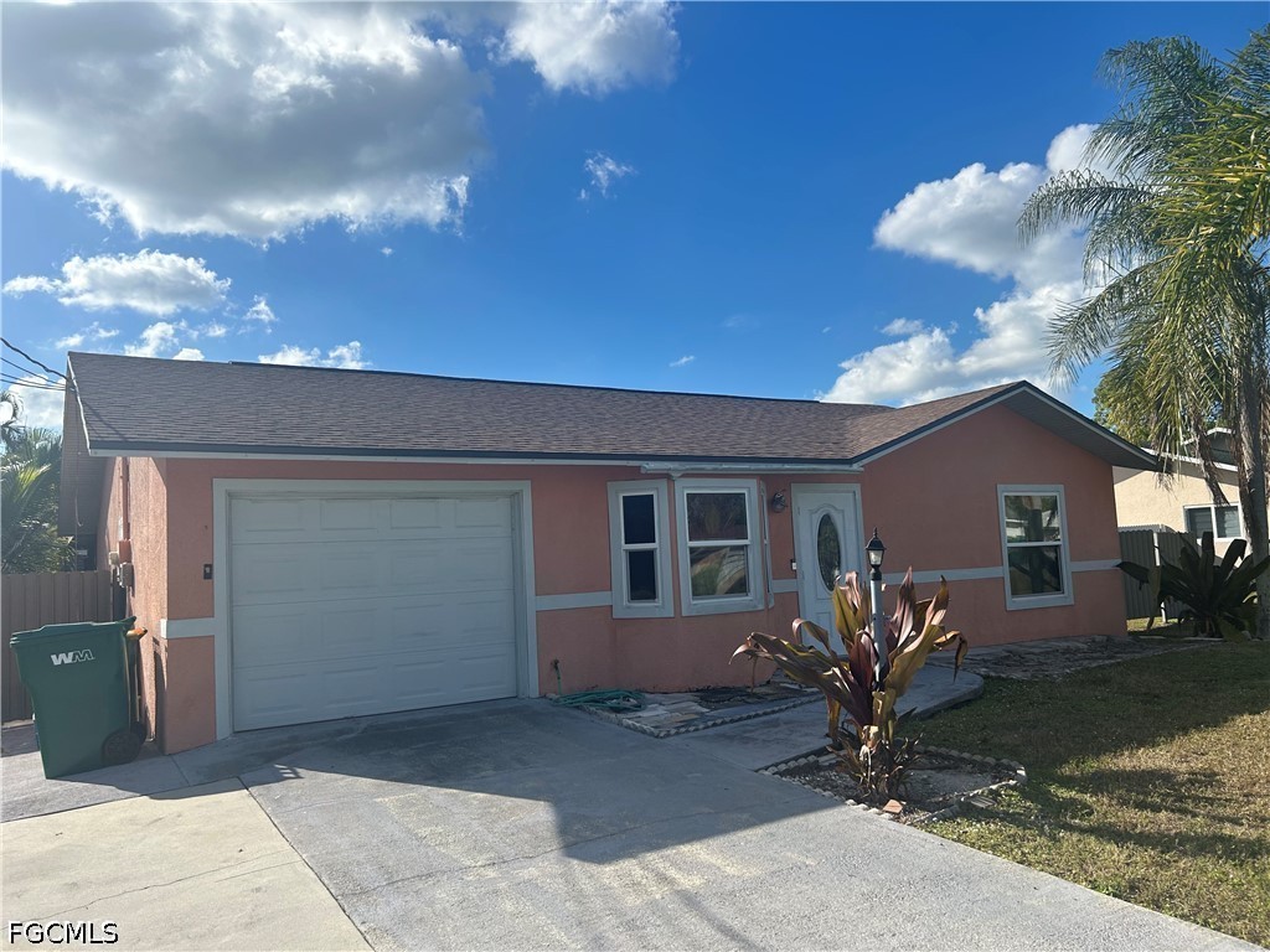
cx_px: 635
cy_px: 476
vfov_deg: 53.1
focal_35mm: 26
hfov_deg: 67.3
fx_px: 954
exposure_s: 1/4831
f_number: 1.5
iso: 50
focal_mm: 5.7
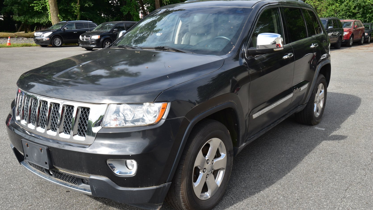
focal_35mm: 34
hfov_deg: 58.7
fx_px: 332
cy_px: 112
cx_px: 187
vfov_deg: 35.1
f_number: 10
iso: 400
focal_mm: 21
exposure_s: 1/320
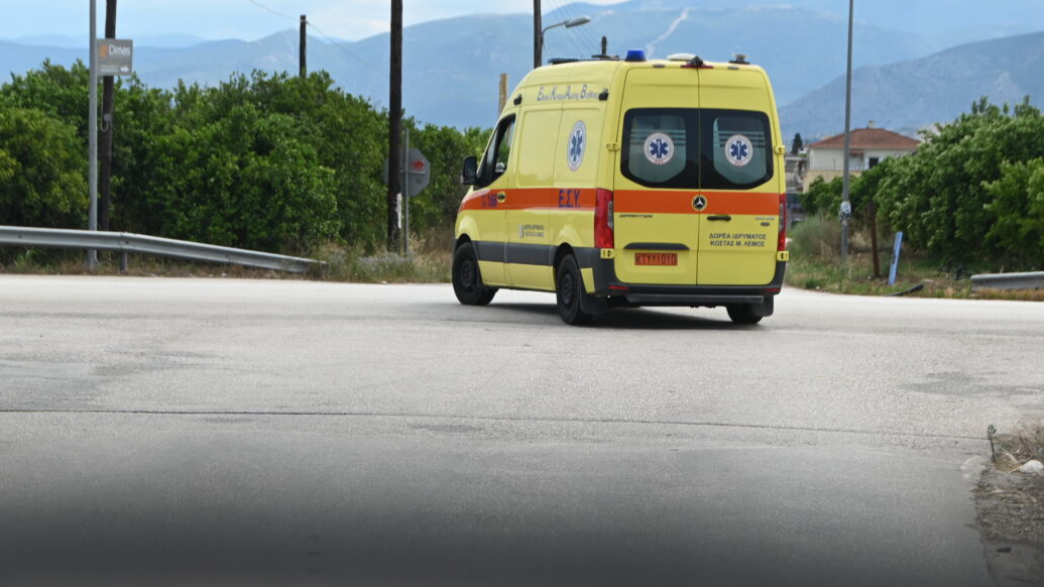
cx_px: 509
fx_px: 3765
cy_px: 199
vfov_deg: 8.9
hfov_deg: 15.8
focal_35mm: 136
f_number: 7.1
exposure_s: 1/320
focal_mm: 75
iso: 100
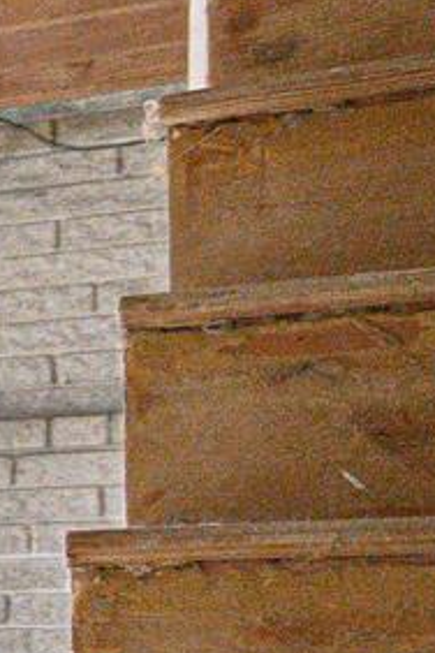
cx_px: -1798
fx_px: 2102
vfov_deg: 17.0
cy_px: 744
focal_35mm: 116
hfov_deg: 6.2
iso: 1250
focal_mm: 16
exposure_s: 1/1600
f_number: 4
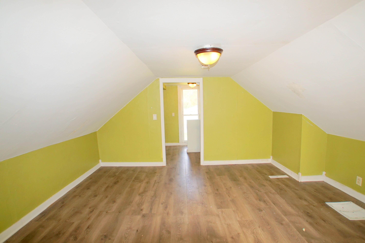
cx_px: 182
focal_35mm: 16
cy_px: 122
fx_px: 167
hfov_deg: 95.0
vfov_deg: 72.1
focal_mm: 11
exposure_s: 1/160
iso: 400
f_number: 4.5
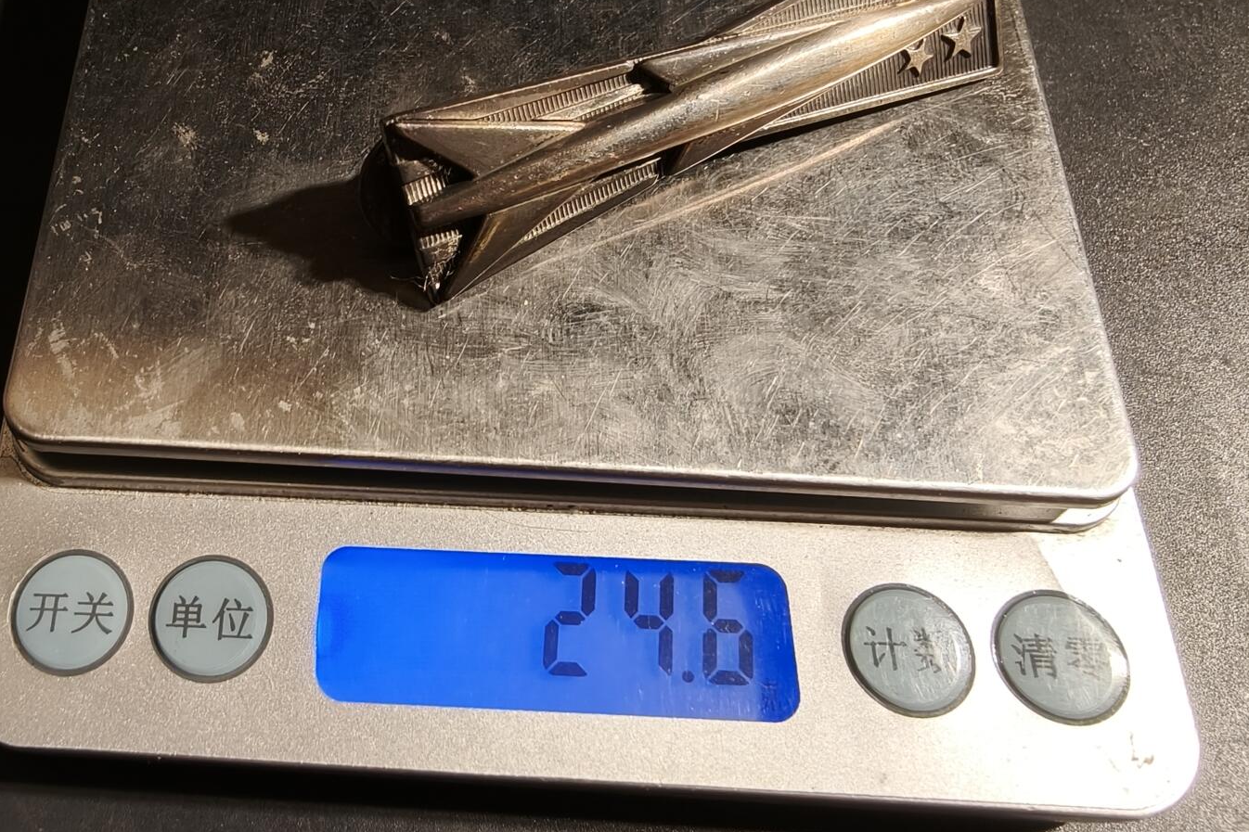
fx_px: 1110
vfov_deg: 40.5
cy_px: 570
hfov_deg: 58.7
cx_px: 624
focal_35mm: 32
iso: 160
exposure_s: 1/100
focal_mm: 2.32
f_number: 2
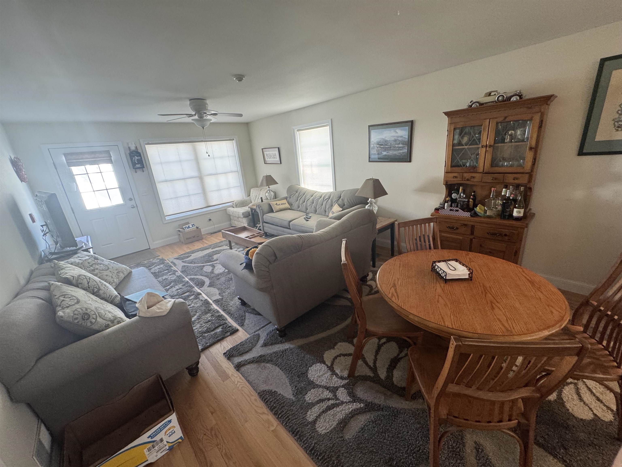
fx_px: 252
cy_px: 234
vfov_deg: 85.7
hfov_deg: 102.1
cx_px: 311
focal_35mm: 14
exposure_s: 1/60
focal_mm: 2.22
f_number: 2.2
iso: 200
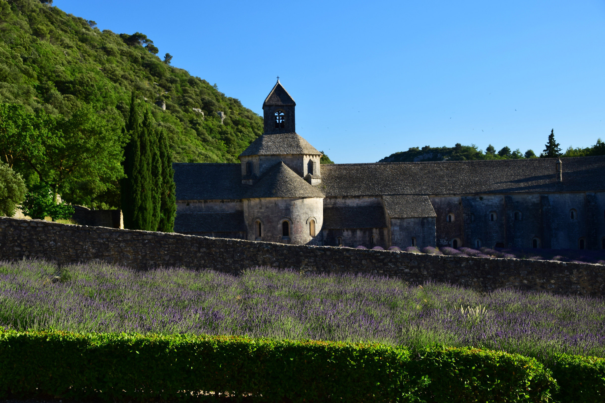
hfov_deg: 11.4
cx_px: 302
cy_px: 202
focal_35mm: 180
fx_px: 3025
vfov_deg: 7.6
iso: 125
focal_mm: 120
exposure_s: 1/125
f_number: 14
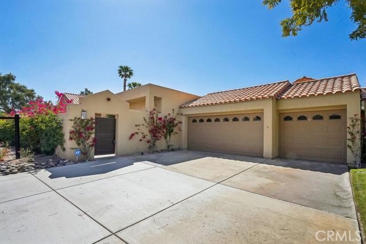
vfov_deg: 73.8
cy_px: 122
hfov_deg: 96.7
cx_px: 183
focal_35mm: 16
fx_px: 163
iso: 3200
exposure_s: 1/3000
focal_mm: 16
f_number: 16
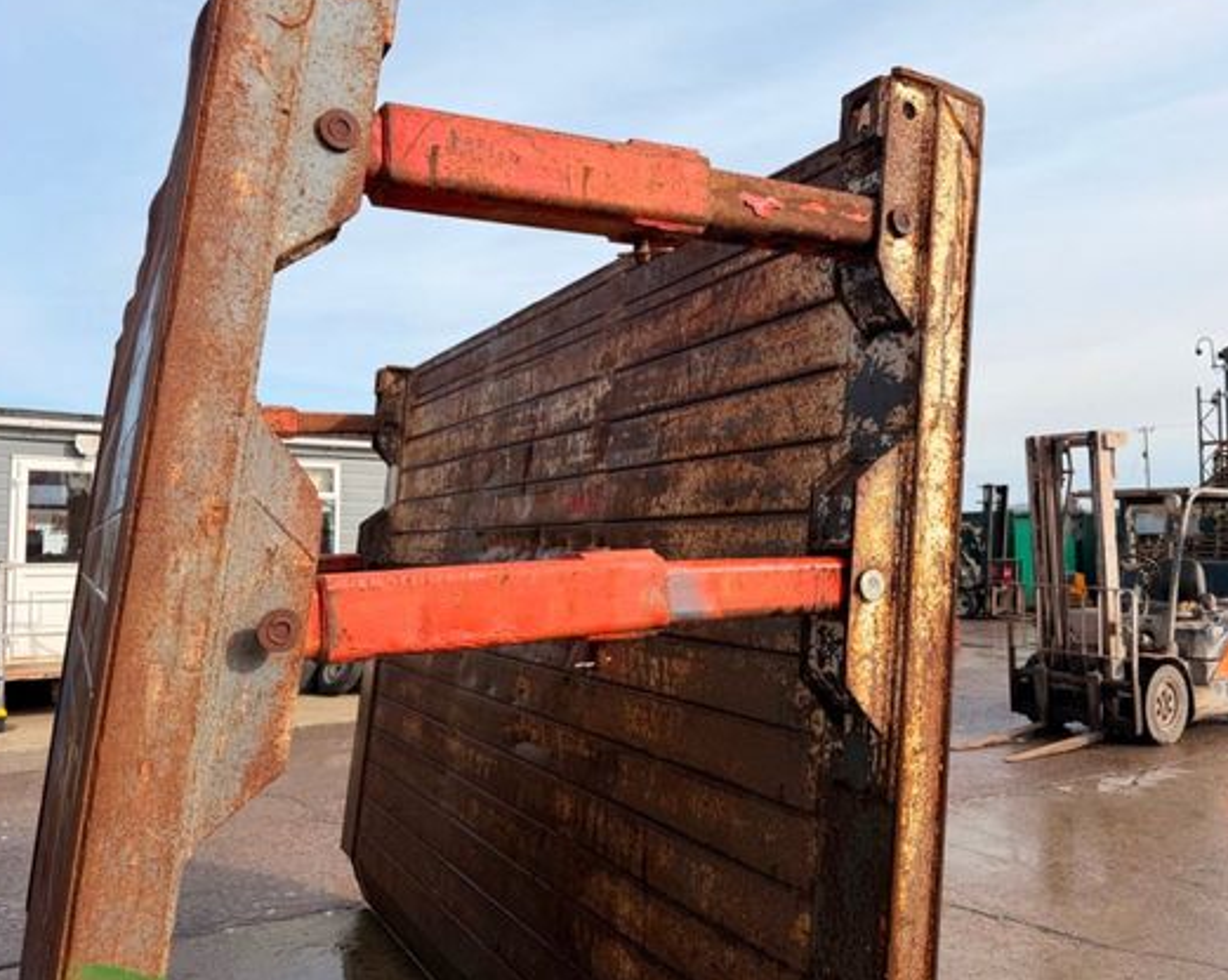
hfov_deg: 64.1
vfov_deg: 53.1
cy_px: 499
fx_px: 981
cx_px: 601
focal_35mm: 27
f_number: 1.78
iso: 80
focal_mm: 6.76
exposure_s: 1/3279
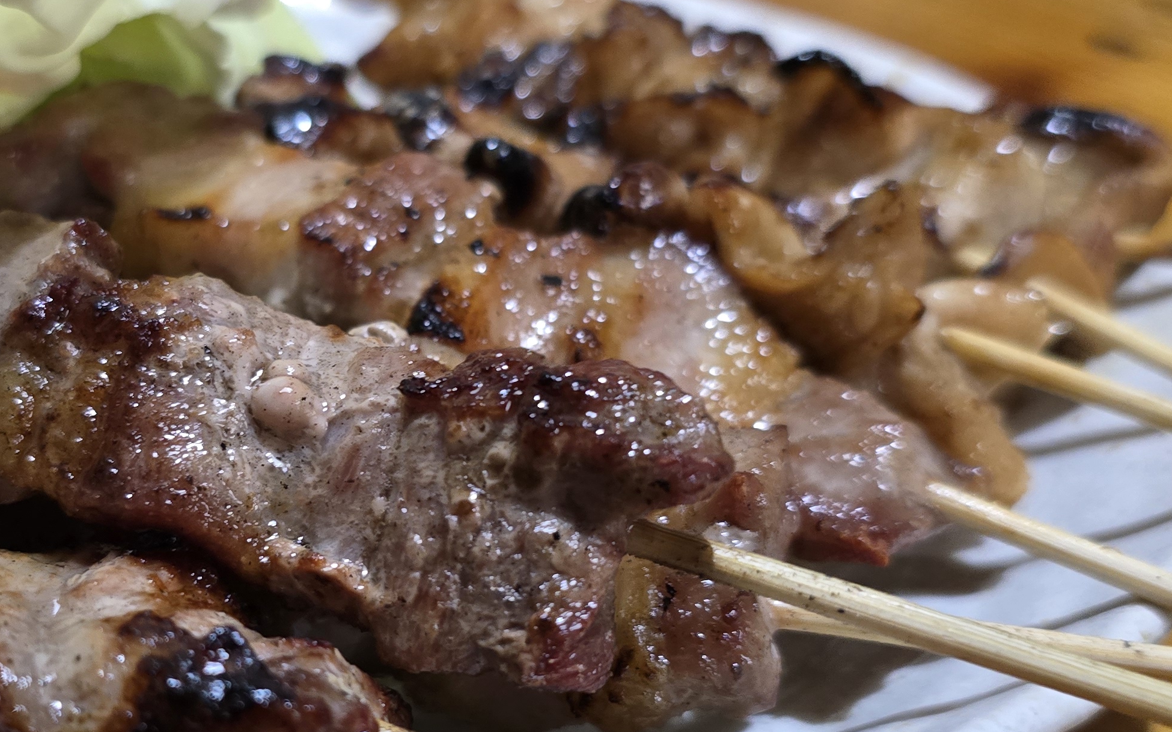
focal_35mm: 50
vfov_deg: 25.8
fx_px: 1597
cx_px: 402
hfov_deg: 39.9
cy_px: 424
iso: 1000
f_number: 1.7
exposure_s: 1/60
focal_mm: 6.3
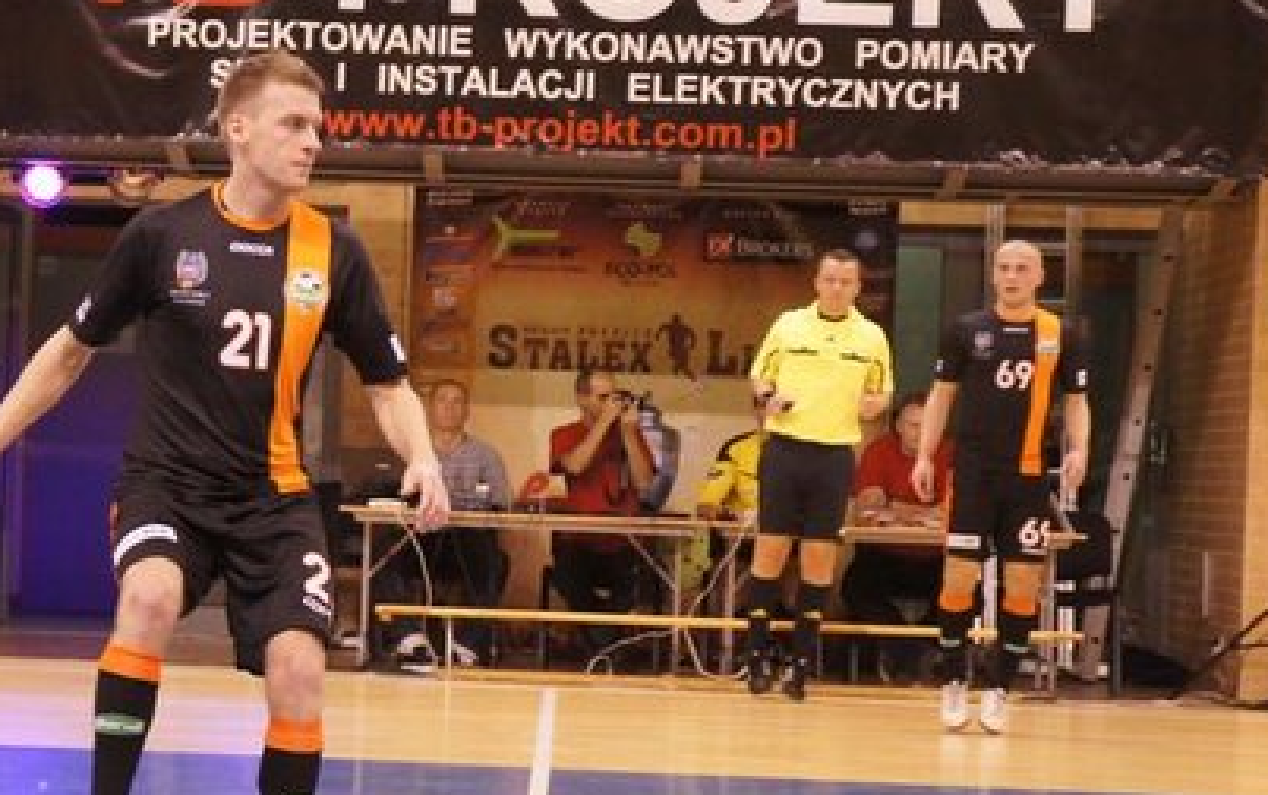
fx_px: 5119
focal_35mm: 148
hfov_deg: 14.1
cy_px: 429
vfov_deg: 8.9
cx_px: 290
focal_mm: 60
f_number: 4
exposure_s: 1/400
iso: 3200
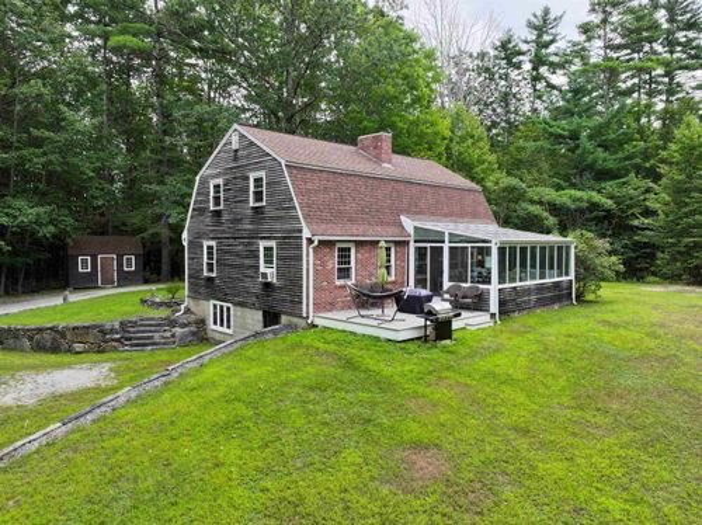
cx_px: 351
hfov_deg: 71.6
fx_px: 486
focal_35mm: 24
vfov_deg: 56.7
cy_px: 262
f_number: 4
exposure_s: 1/120
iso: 100
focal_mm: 12.29
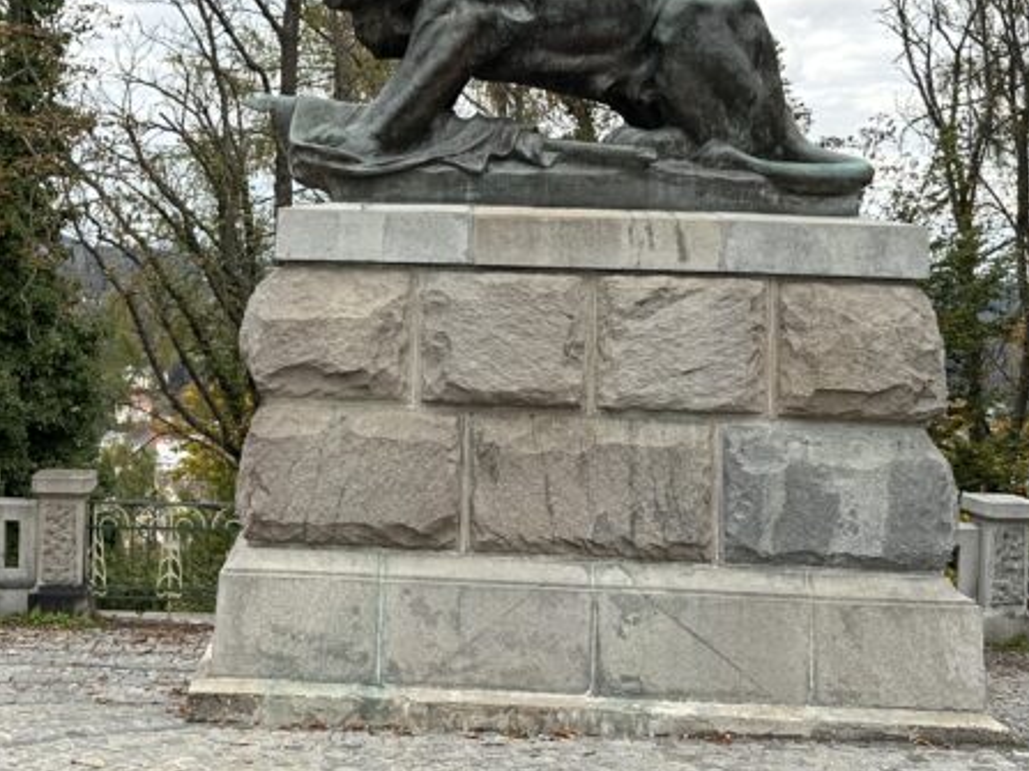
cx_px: 290
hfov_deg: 34.4
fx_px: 1634
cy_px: 301
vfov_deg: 26.5
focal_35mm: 55
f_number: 1.78
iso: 80
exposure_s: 1/999
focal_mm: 6.86
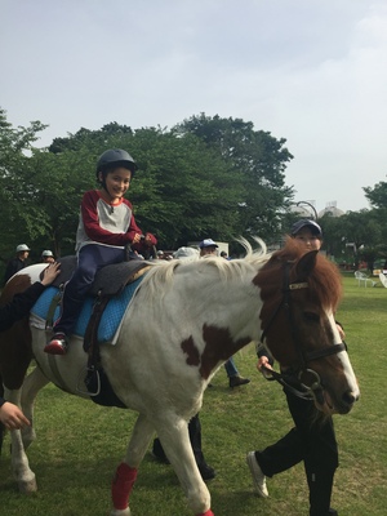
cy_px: 258
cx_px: 194
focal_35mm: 29
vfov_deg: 61.7
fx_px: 432
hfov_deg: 48.2
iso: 32
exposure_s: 1/2326
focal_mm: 4.15
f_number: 2.2
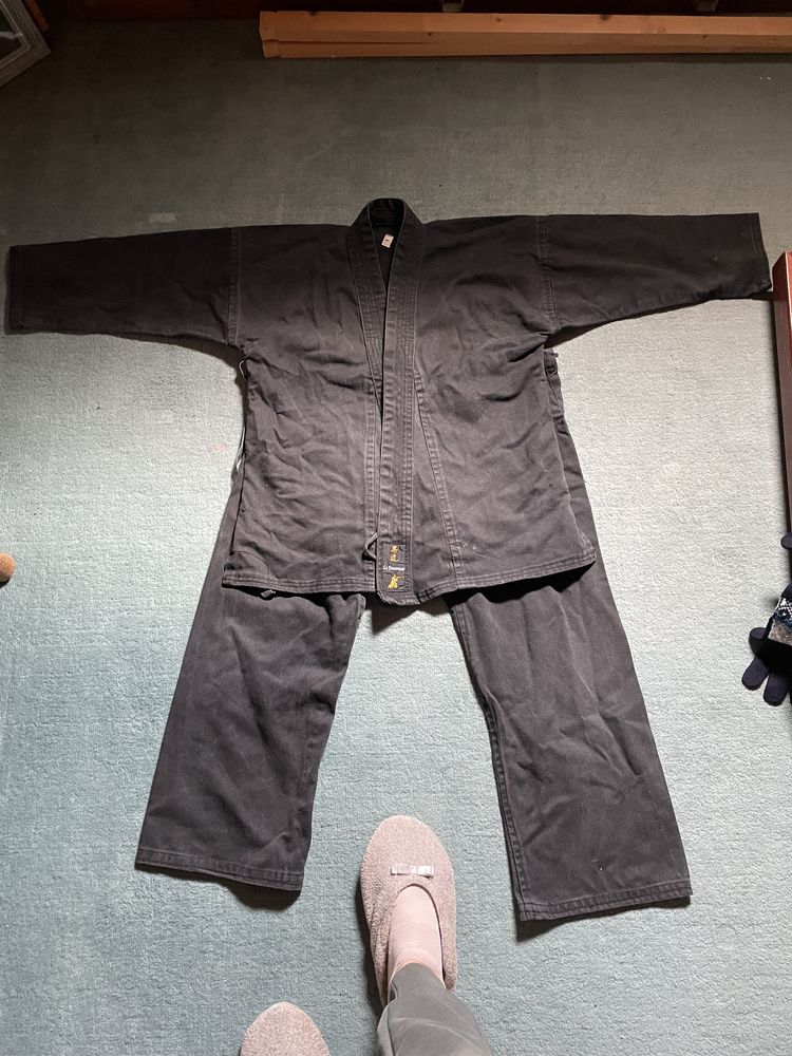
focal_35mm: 26
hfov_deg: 53.1
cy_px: 528
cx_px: 396
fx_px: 793
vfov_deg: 67.3
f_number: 1.6
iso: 500
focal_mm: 4.2
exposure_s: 1/48
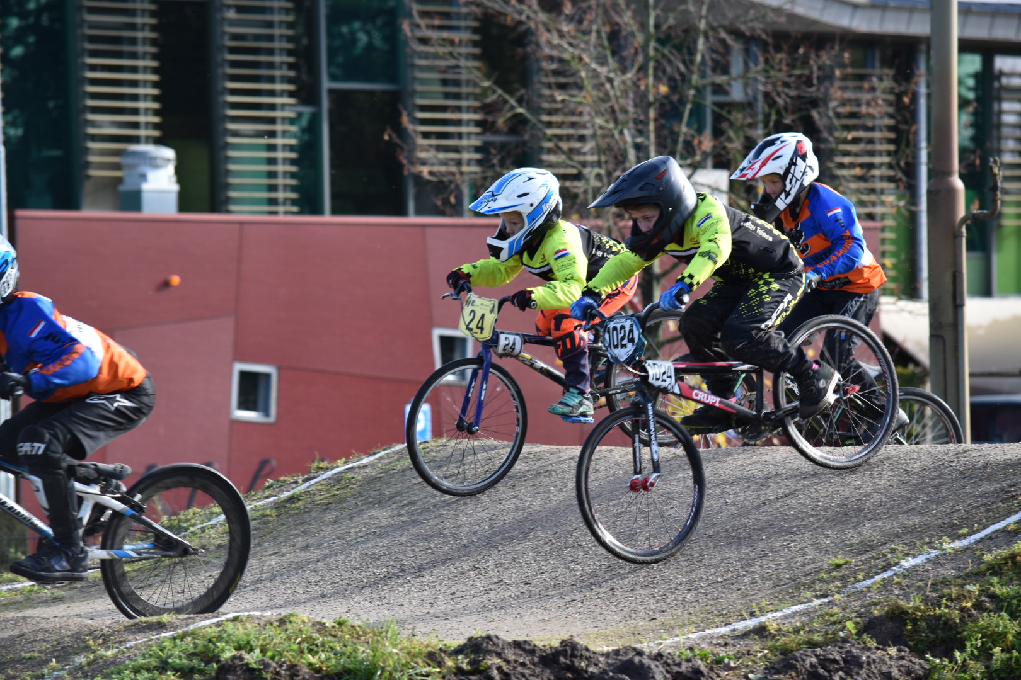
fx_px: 6381
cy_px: 340
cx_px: 510
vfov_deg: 6.1
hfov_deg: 9.1
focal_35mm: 225
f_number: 5.6
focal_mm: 150
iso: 280
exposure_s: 1/500
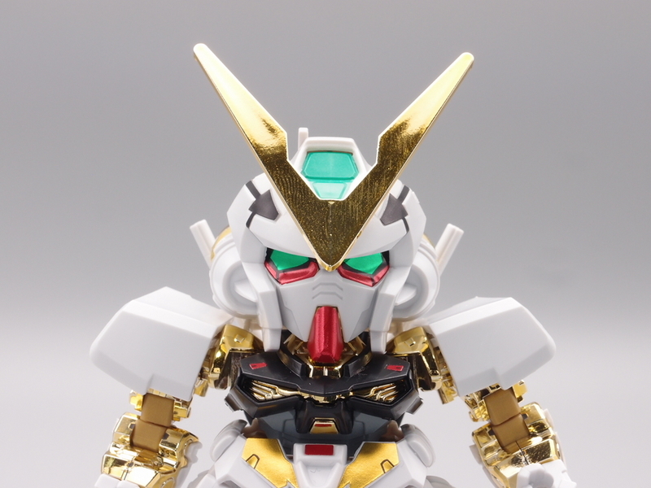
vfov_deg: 17.6
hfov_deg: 23.3
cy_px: 244
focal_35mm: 84
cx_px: 326
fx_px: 1580
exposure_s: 1/13
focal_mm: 18.15
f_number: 8
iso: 100
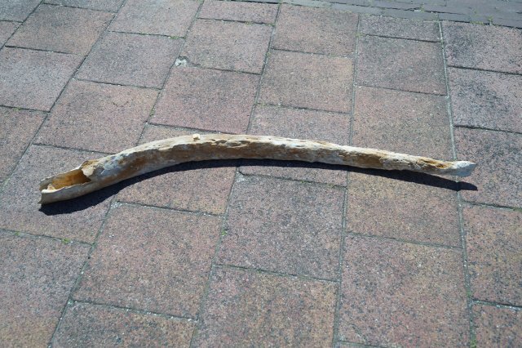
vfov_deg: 34.2
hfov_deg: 49.6
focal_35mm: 39
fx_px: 565
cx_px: 261
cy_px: 174
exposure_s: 1/1000
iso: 100
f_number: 4.5
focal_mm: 26
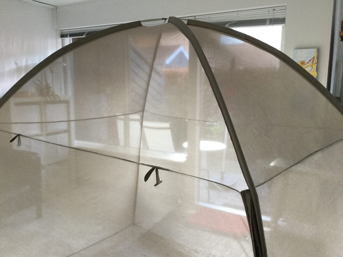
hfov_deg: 58.4
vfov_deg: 45.4
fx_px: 307
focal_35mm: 31
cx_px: 172
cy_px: 128
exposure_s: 1/33
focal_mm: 3.3
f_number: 2.4
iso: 125
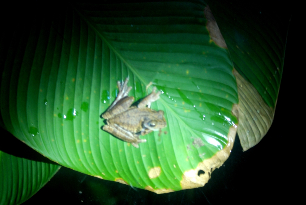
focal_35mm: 105
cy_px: 102
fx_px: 893
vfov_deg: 13.1
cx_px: 153
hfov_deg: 19.4
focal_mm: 70
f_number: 4
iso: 400
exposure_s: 1/10
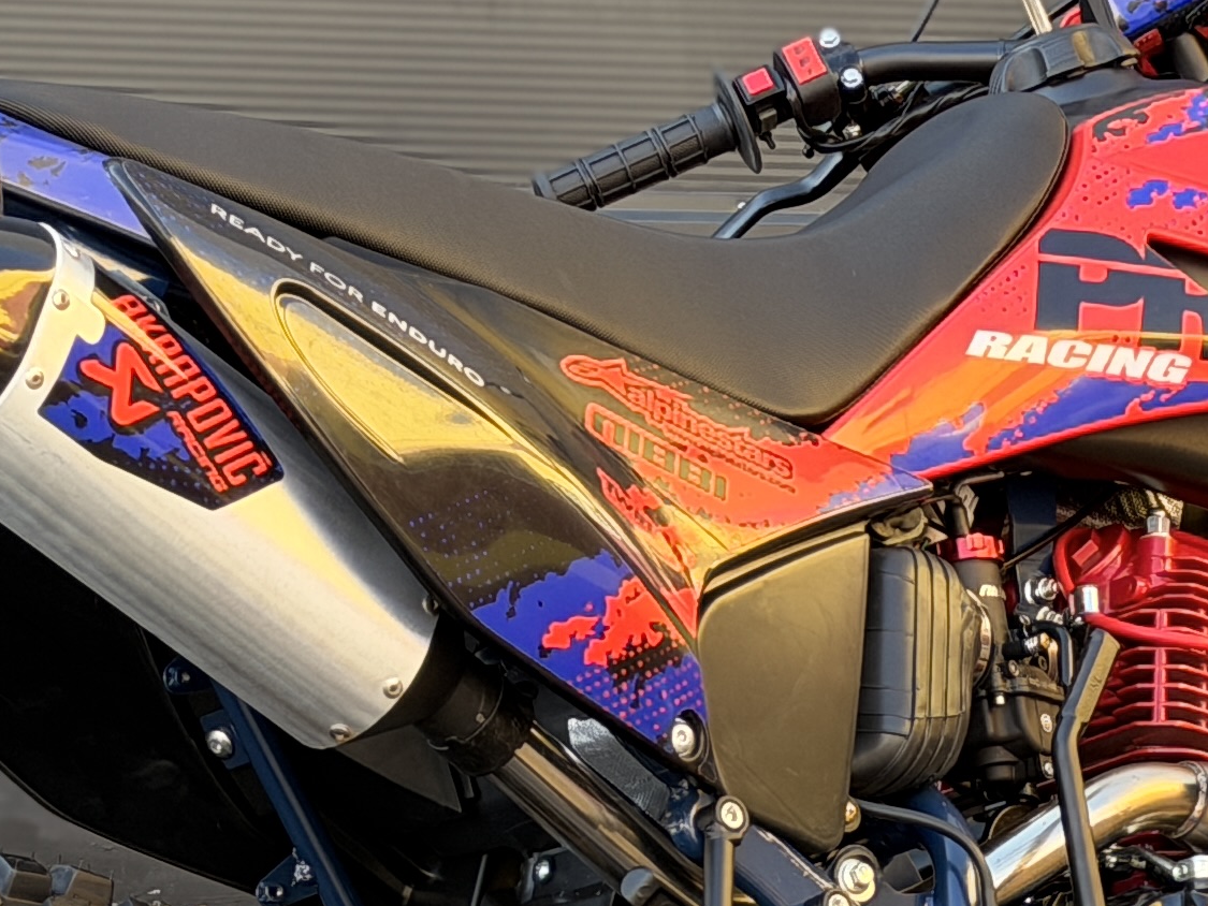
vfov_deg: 8.6
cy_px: 930
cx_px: 782
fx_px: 6003
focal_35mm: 172
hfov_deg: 11.5
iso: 64
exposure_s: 1/250
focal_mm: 6.76
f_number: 1.78
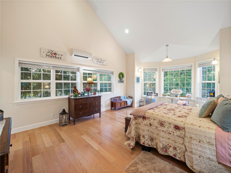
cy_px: 86
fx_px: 93
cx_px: 116
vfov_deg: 85.7
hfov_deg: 102.1
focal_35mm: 14
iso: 100
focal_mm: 7
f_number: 4
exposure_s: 1/3
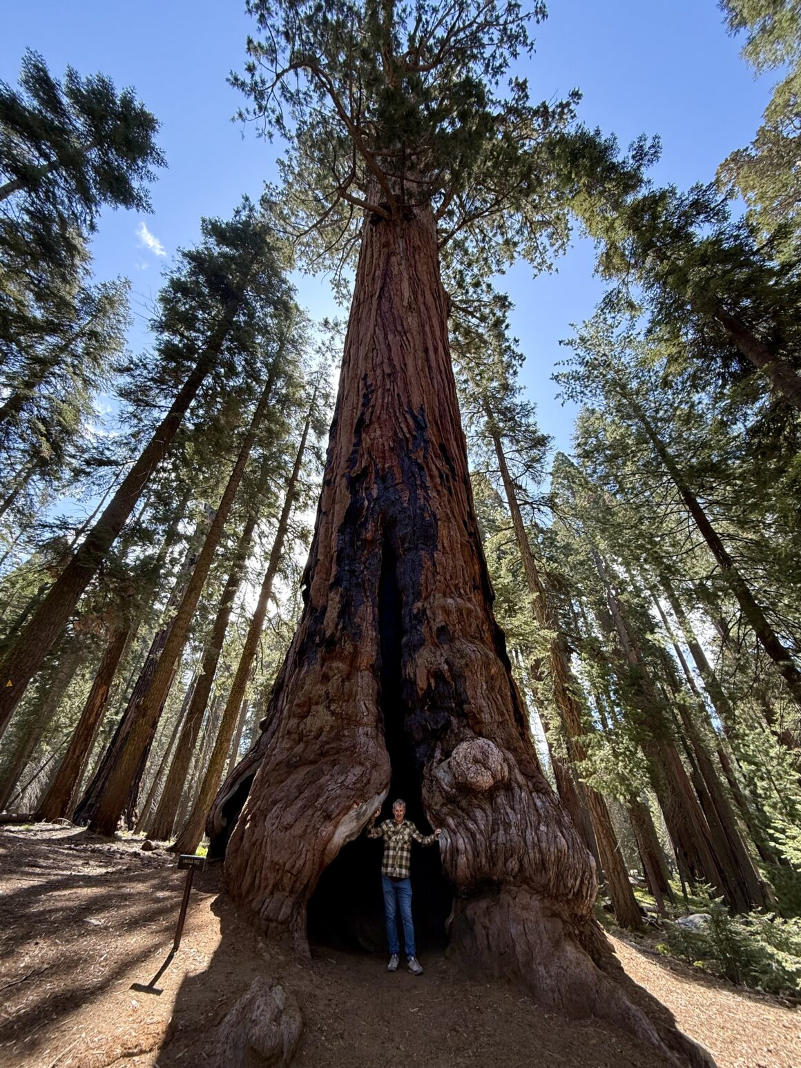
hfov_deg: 85.7
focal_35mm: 14
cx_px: 400
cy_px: 534
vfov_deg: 102.1
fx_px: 432
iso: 64
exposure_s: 1/254
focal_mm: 2.22
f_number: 2.2
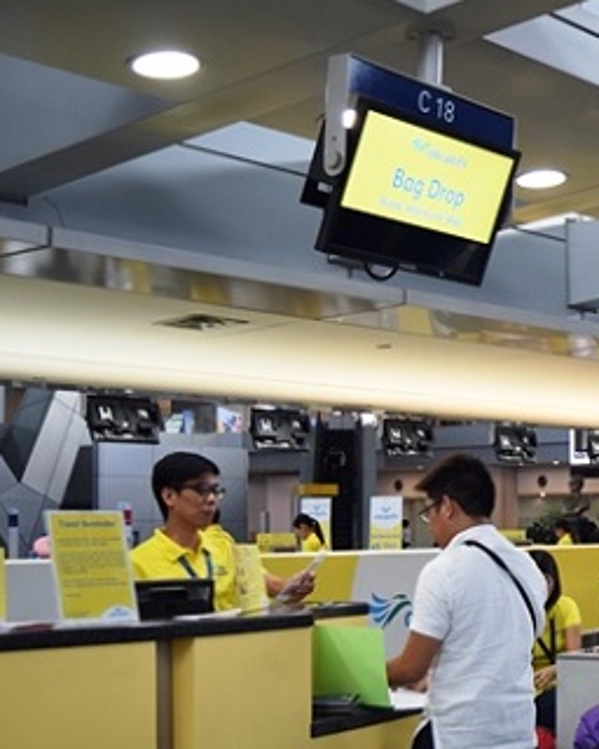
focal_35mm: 71
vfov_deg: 26.7
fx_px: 1573
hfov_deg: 20.4
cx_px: 679
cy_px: 455
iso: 640
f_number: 4
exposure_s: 1/60
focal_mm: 26
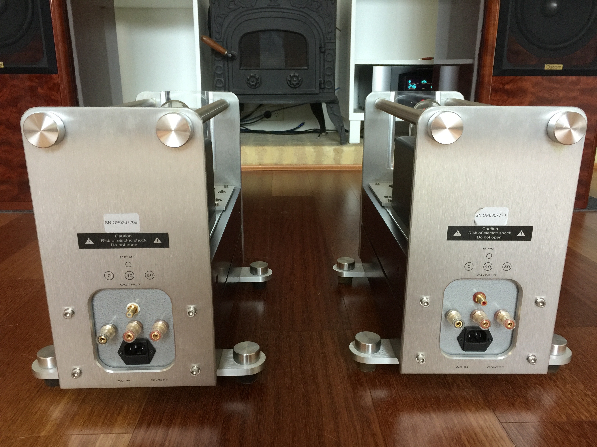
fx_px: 500
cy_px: 224
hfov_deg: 61.7
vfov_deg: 48.2
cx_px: 298
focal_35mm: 29
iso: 125
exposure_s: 1/17
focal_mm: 4.15
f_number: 2.2
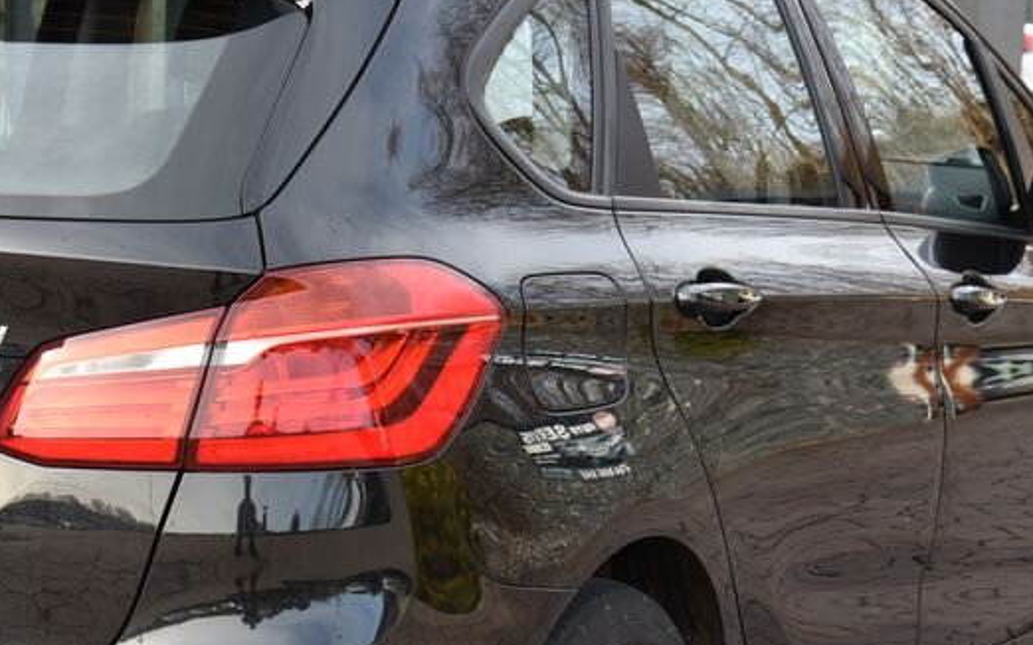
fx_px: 2927
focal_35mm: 104
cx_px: 279
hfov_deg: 19.9
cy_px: 479
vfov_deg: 12.5
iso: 500
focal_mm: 52
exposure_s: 1/200
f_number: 7.1
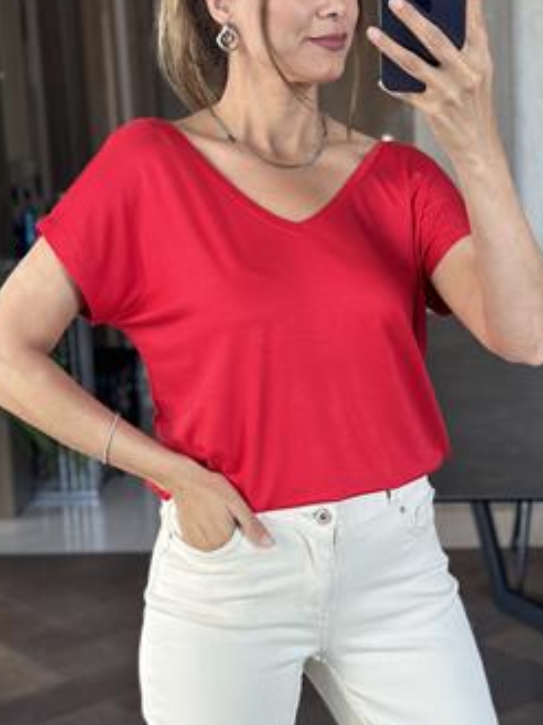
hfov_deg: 19.9
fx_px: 1548
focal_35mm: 74
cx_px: 289
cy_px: 323
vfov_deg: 26.3
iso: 125
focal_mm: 6.86
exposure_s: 1/67
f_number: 1.78
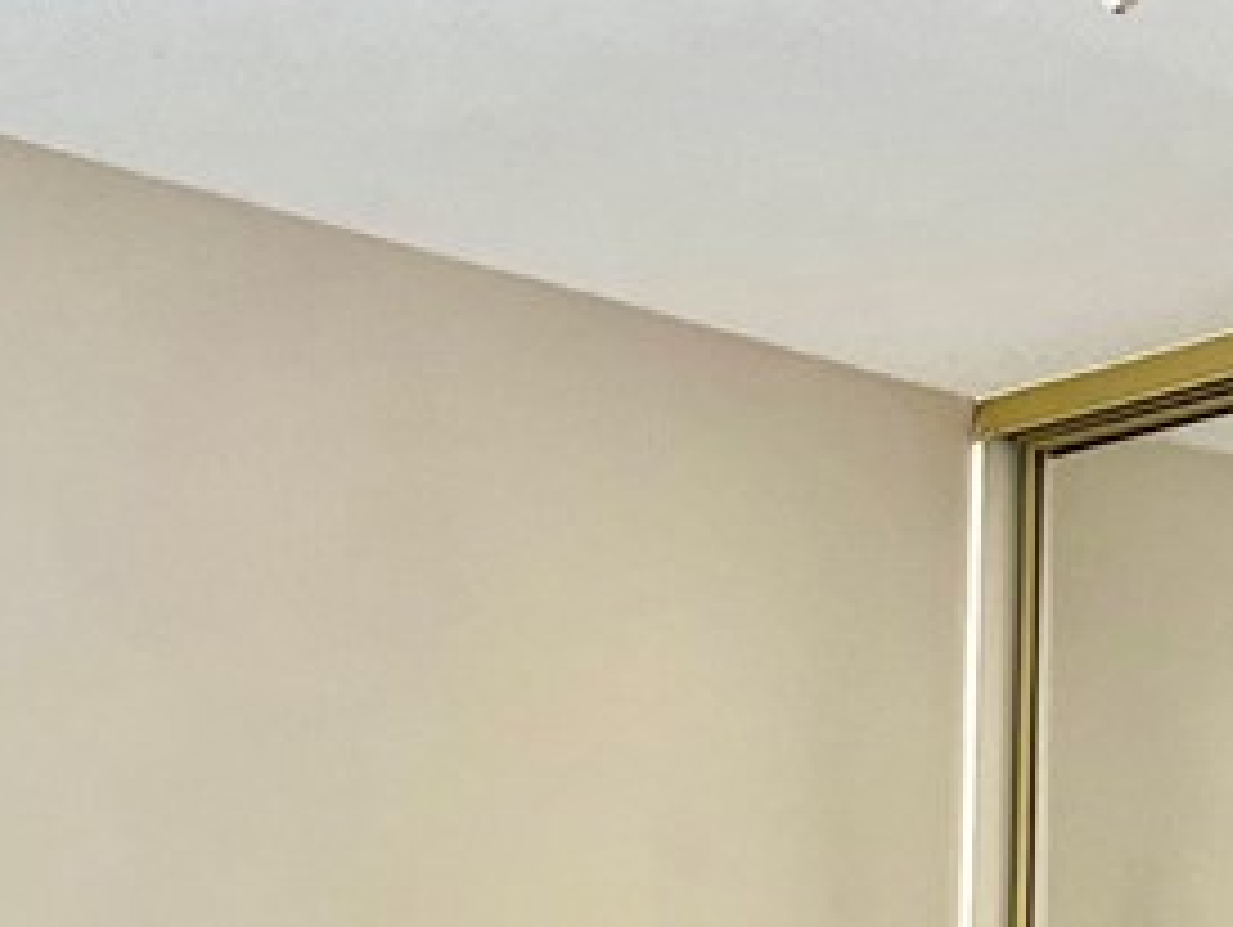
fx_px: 3458
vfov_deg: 13.8
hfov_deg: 20.2
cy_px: 1606
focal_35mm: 97
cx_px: 675
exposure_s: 1/81
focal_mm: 5.7
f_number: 1.5
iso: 125
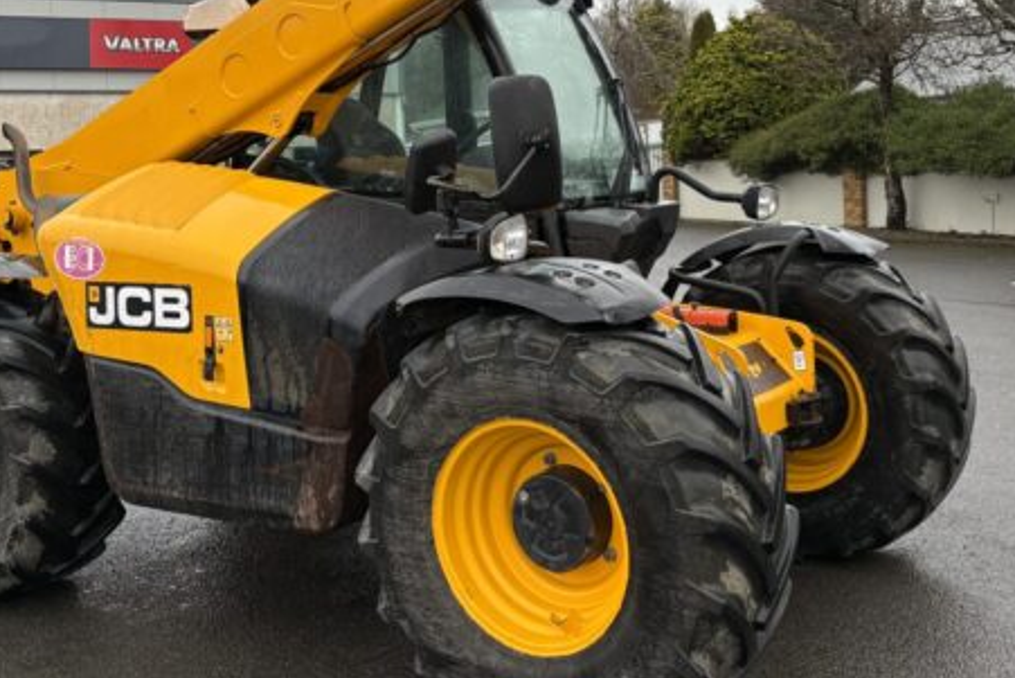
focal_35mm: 46
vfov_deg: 29.0
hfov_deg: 42.7
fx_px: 1297
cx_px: 531
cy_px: 212
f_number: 1.6
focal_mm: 5.96
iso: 64
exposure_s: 1/122
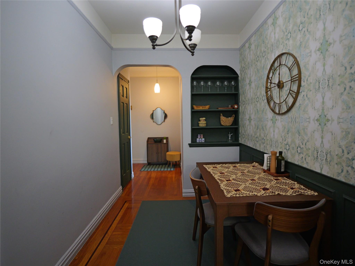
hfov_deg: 87.7
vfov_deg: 71.6
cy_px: 133
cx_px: 178
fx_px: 185
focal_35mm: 18
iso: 1250
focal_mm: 9
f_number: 1.7
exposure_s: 1/160
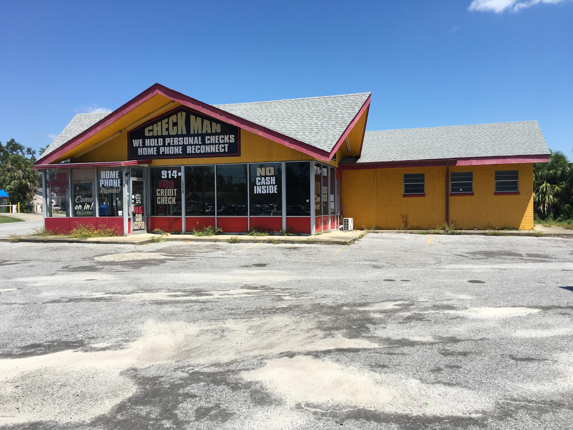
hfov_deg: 61.7
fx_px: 480
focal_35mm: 29
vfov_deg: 48.2
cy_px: 215
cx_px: 286
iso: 25
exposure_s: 1/1789
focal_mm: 4.15
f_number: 2.2
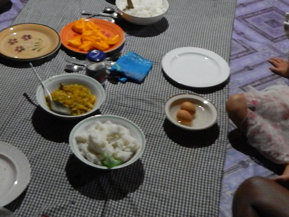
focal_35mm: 65
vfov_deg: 22.2
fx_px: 543
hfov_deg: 29.6
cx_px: 99
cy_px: 38
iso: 800
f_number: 3
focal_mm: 4
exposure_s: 1/5
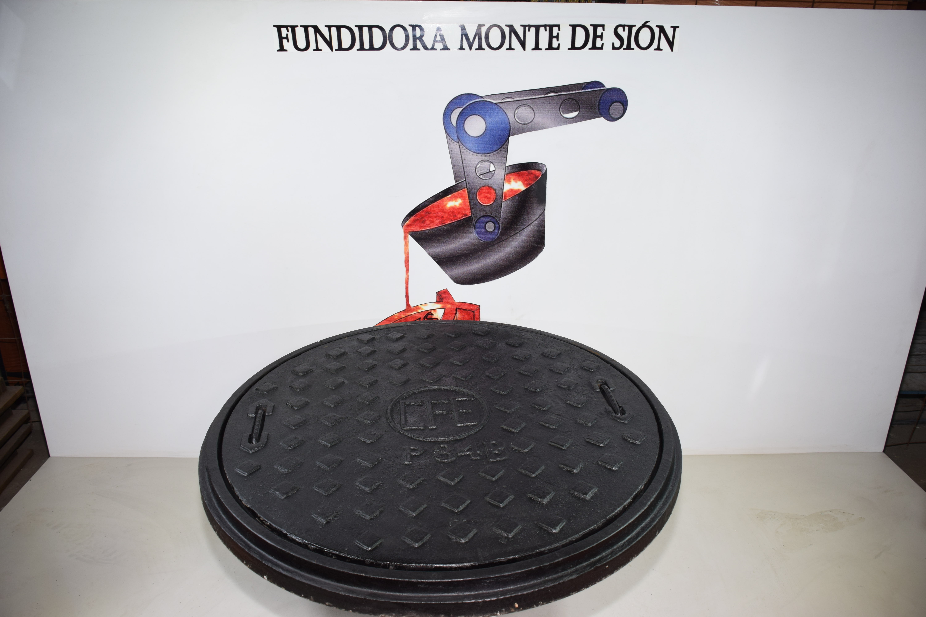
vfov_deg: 47.9
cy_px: 308
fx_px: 694
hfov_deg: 67.4
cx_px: 463
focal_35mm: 27
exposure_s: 1/100
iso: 400
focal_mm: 18
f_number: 5
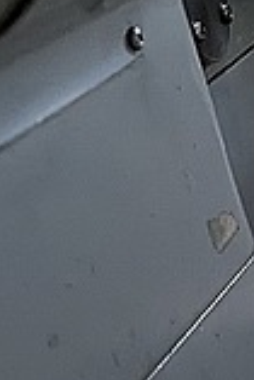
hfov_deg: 9.7
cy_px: 566
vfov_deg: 16.9
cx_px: 750
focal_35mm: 110
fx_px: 1162
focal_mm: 5.96
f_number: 1.6
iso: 400
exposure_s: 1/60
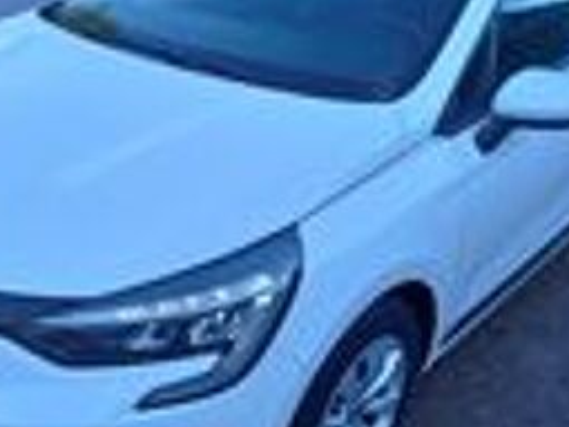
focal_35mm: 47
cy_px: 221
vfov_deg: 30.9
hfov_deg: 40.2
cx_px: 223
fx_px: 772
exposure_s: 1/124
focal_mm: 4.6
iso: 25
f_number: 2
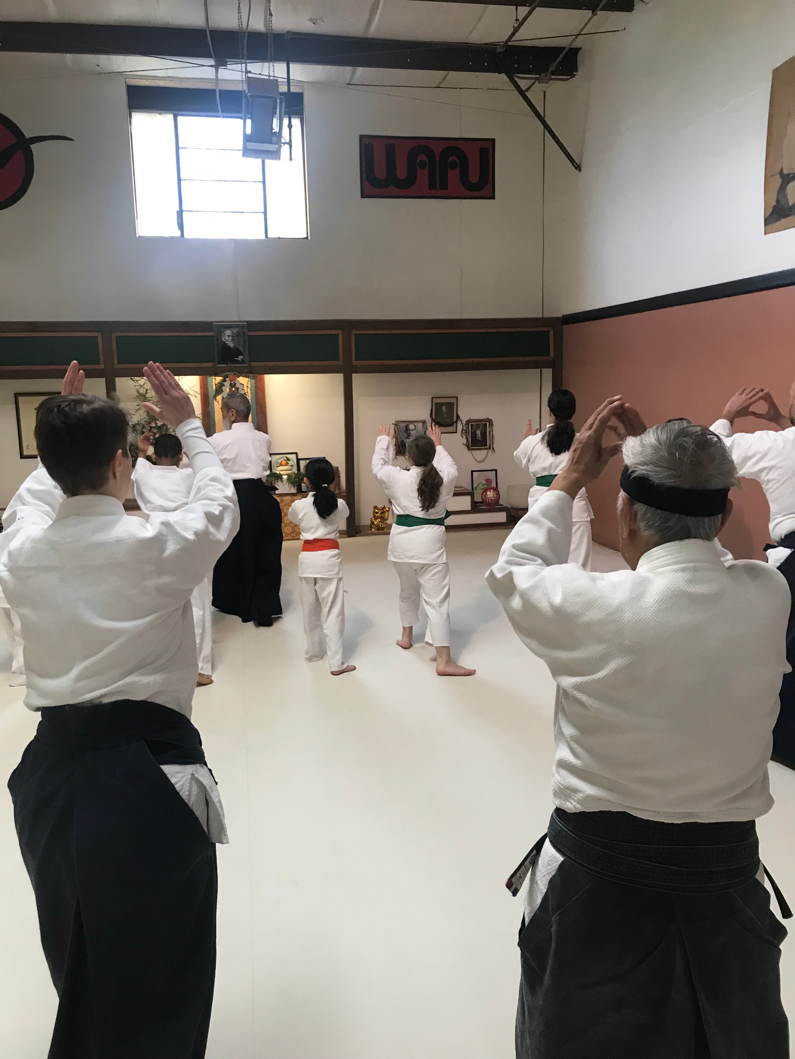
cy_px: 530
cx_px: 398
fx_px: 857
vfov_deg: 63.4
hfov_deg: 49.7
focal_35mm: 28
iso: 40
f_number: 1.8
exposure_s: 1/30
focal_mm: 3.99
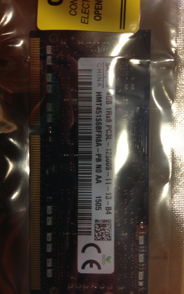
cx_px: 111
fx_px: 305
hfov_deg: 33.5
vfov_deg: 51.5
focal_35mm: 38
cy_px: 144
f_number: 2.4
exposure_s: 1/20
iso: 100
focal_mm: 4.28
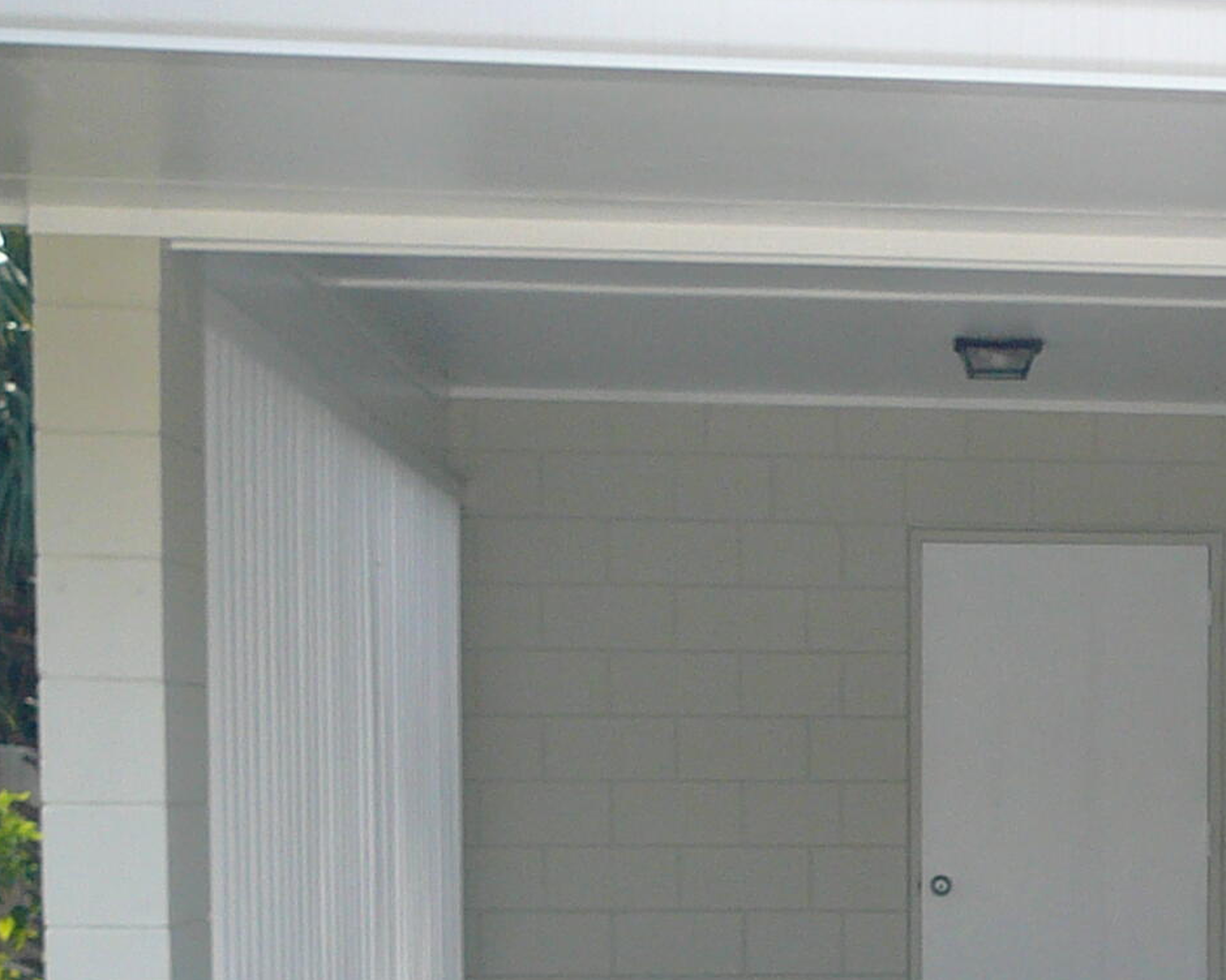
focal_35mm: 93
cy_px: 1019
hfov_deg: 19.5
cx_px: 1424
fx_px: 3374
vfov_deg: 16.2
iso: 80
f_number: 2.8
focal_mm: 5.2
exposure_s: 1/200
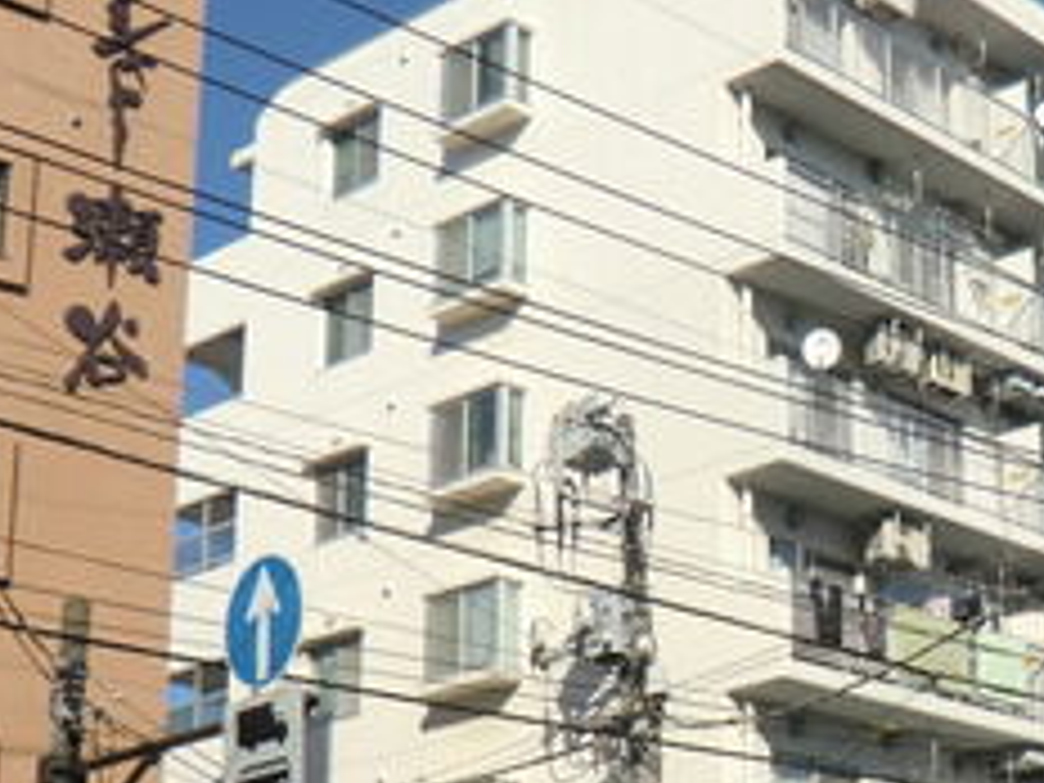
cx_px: 1076
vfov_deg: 19.3
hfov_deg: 24.6
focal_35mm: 75
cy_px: 684
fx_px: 2262
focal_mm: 5.2
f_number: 3.5
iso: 64
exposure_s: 1/1000
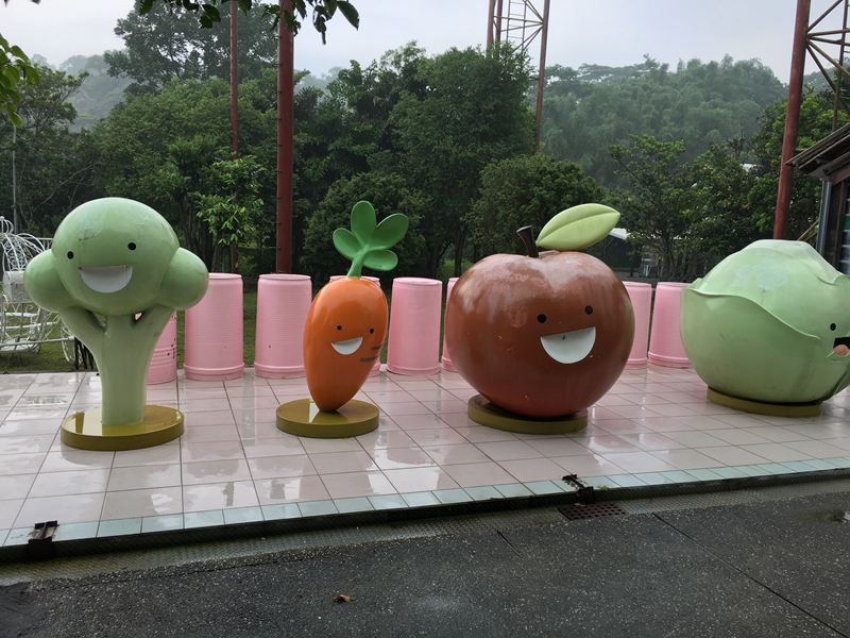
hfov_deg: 61.7
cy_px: 319
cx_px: 425
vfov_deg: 48.2
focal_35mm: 29
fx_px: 712
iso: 25
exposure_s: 1/227
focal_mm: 4.15
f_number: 2.2
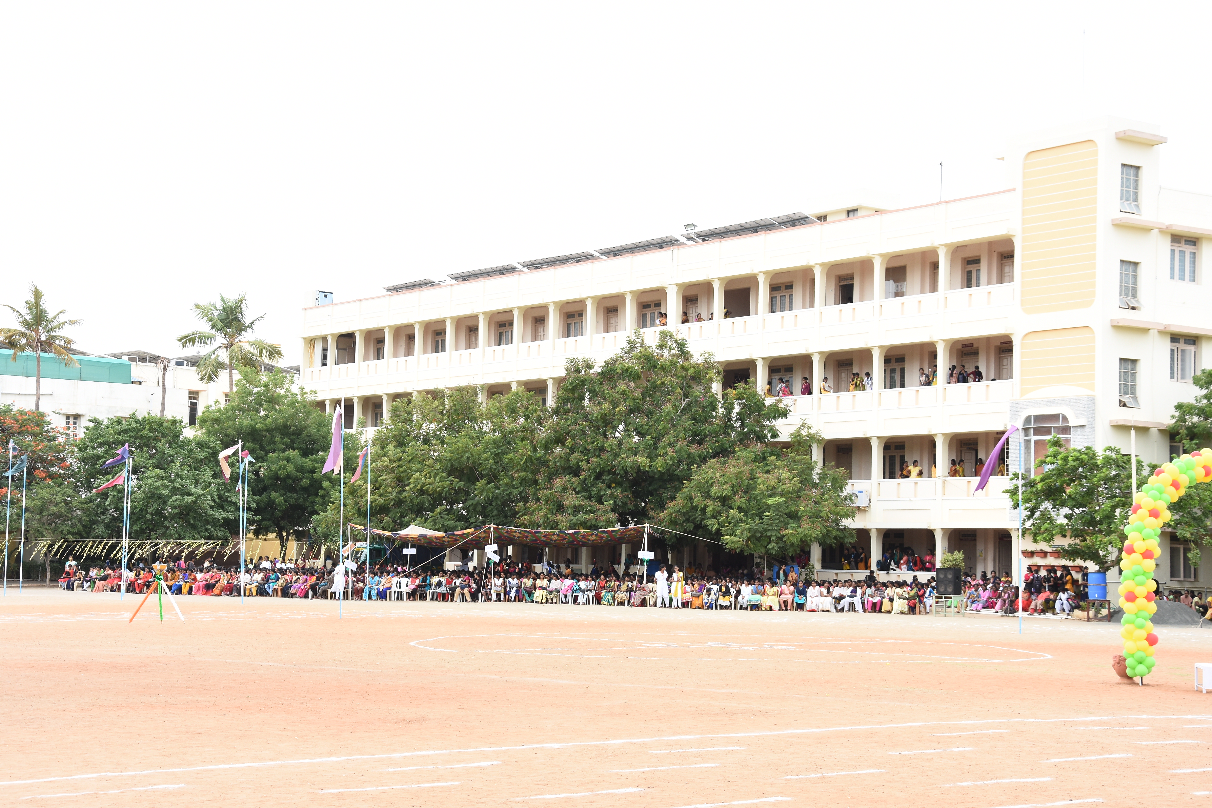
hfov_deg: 31.9
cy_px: 404
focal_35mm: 63
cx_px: 606
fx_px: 2121
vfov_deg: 21.6
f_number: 8
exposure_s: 1/125
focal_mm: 42
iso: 250
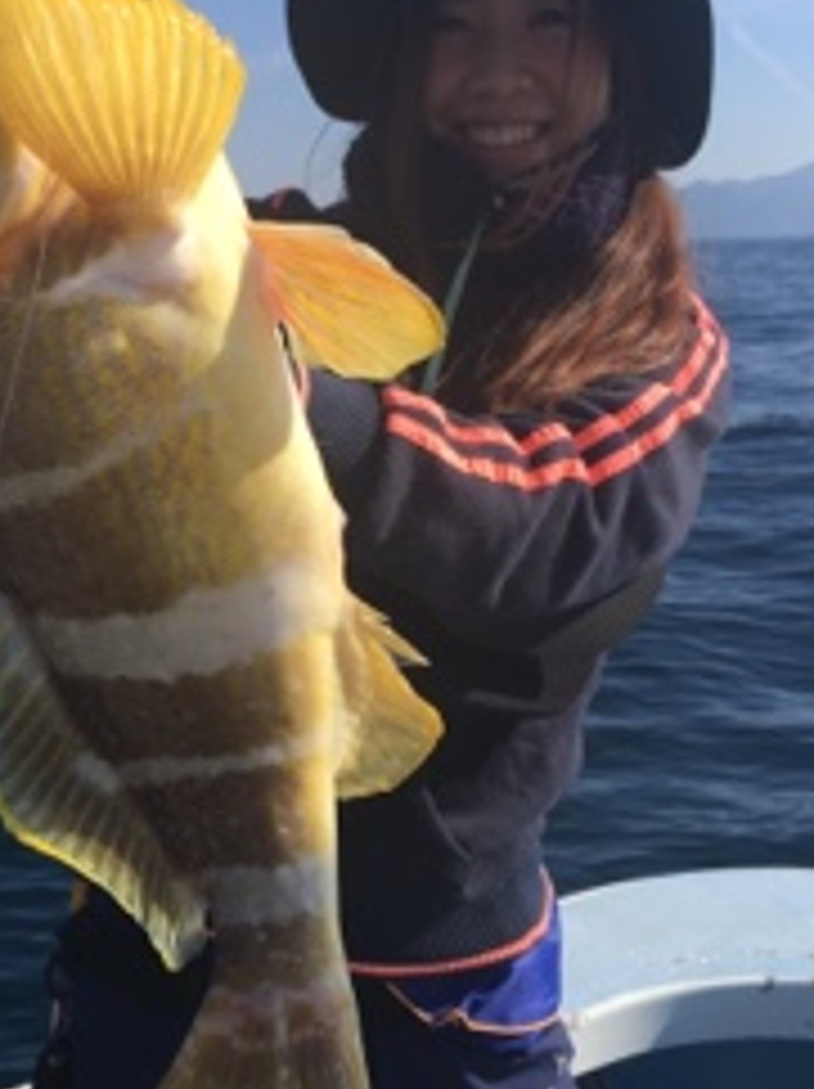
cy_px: 544
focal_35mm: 48
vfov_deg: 39.7
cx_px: 333
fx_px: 1508
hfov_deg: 30.1
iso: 25
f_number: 2.2
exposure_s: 1/1538
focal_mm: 4.15
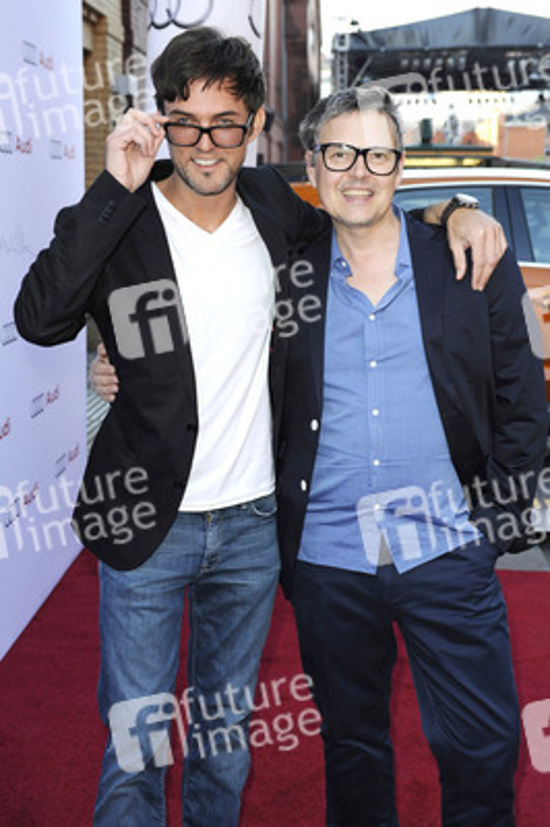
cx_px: 275
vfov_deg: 36.3
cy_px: 414
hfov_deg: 24.6
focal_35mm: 55
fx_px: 1263
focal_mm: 55
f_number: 5.6
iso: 500
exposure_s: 1/160
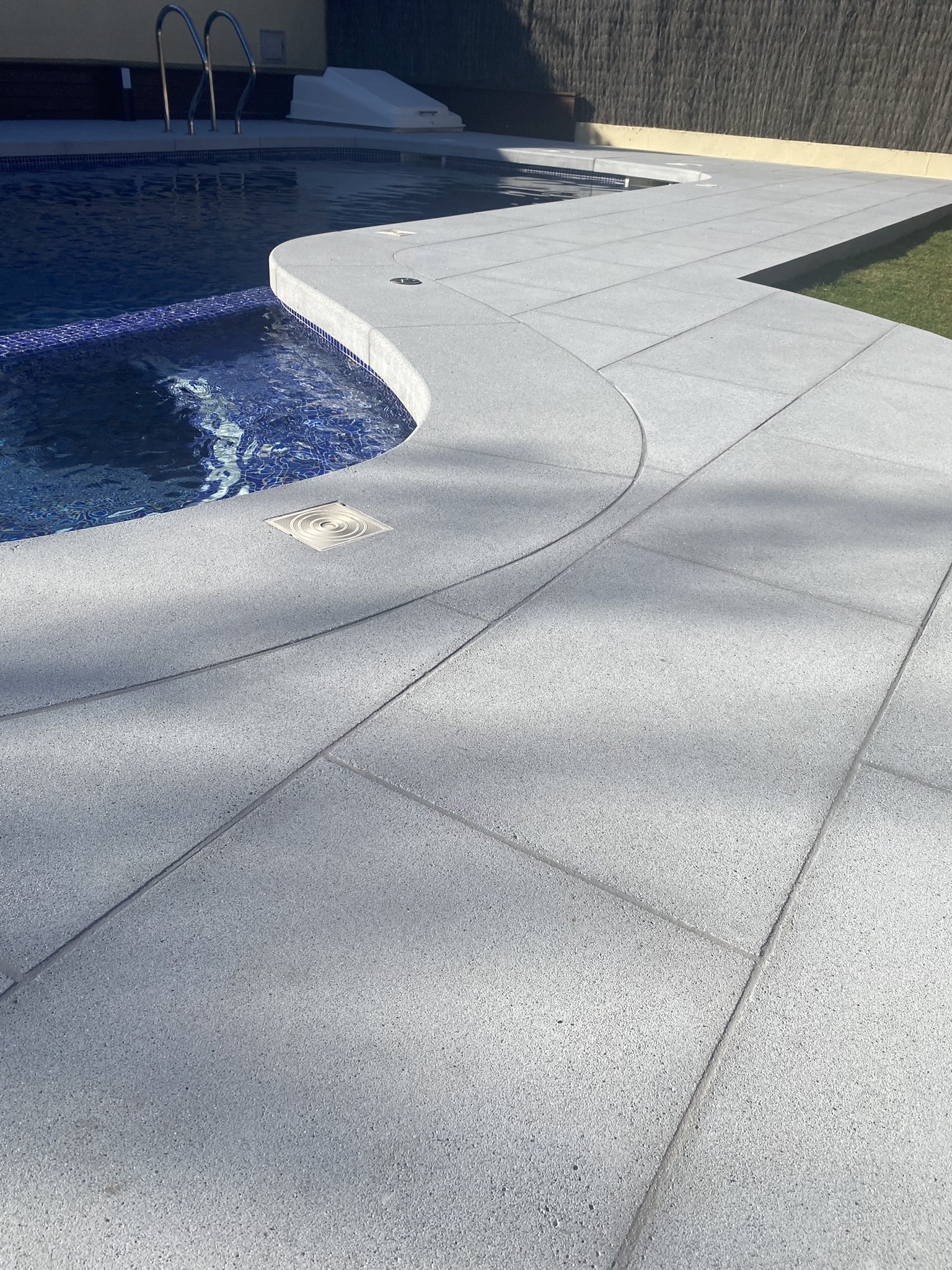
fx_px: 953
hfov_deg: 53.1
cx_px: 476
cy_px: 635
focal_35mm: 26
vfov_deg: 67.3
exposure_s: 1/3984
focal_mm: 4.25
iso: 32
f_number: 1.8
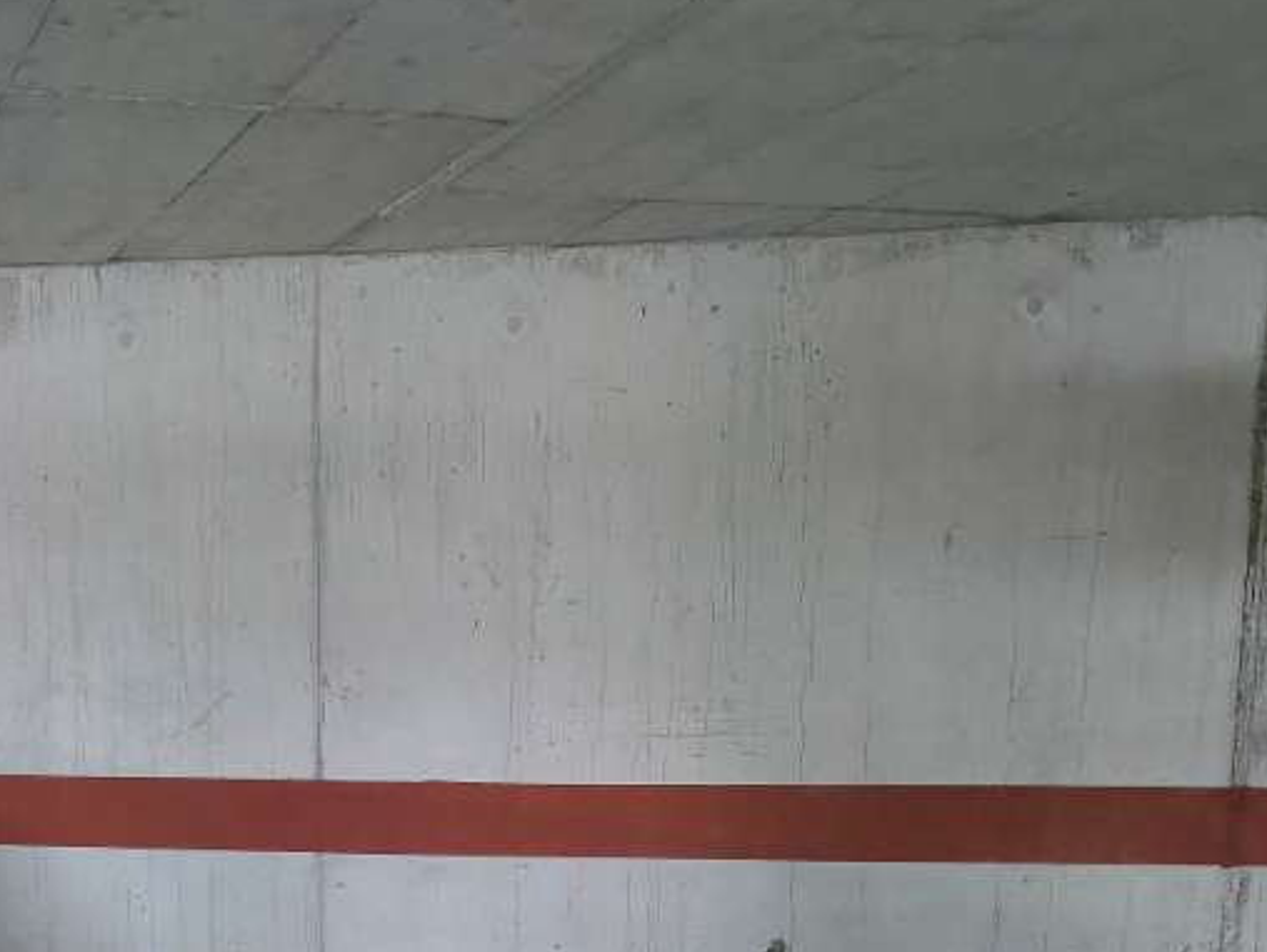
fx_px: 2491
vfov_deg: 20.2
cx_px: 462
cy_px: 1148
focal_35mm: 68
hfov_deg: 28.4
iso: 1600
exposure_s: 1/20
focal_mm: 6.3
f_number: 1.7
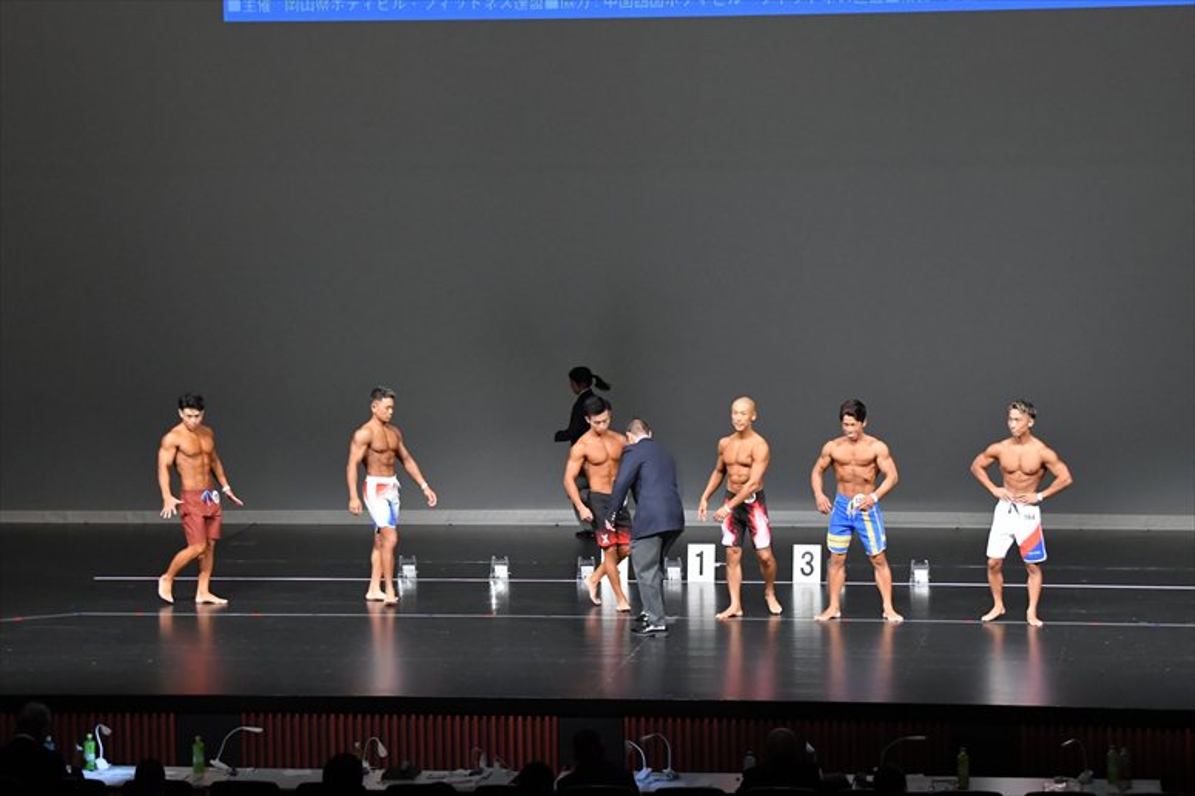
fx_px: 3882
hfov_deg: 17.5
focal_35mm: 117
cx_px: 598
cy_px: 398
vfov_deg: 11.7
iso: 5000
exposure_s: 1/400
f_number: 5.6
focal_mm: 78
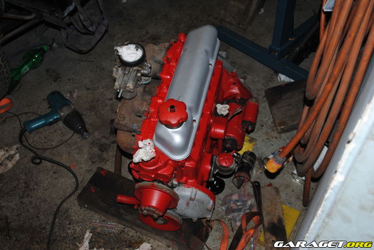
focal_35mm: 42
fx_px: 437
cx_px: 187
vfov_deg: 32.0
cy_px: 125
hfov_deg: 46.4
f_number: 4.5
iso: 200
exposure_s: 1/60
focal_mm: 28
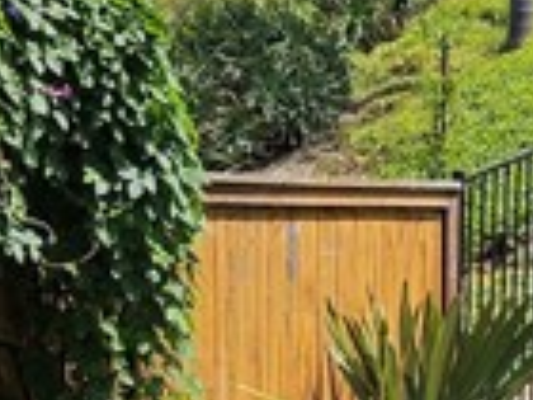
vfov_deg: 12.6
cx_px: 449
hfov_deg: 17.7
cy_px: 651
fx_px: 1694
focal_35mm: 110
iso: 50
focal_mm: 5
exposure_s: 1/3913
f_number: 1.8
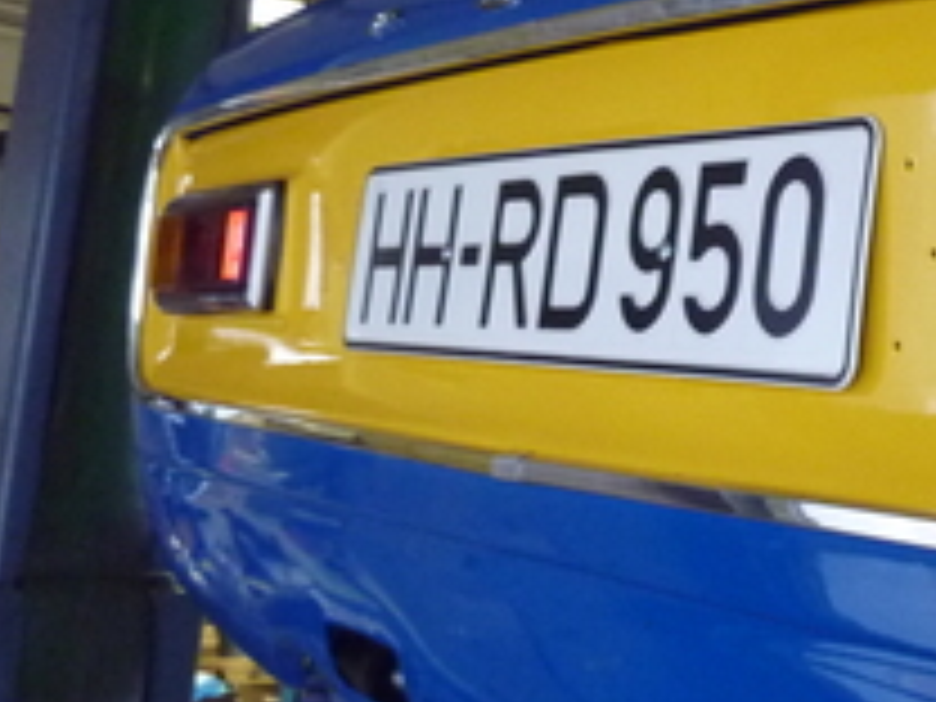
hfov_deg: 27.2
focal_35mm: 64
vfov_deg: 22.8
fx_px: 1731
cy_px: 234
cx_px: 1078
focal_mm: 4.1
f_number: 3.3
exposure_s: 1/30
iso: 400
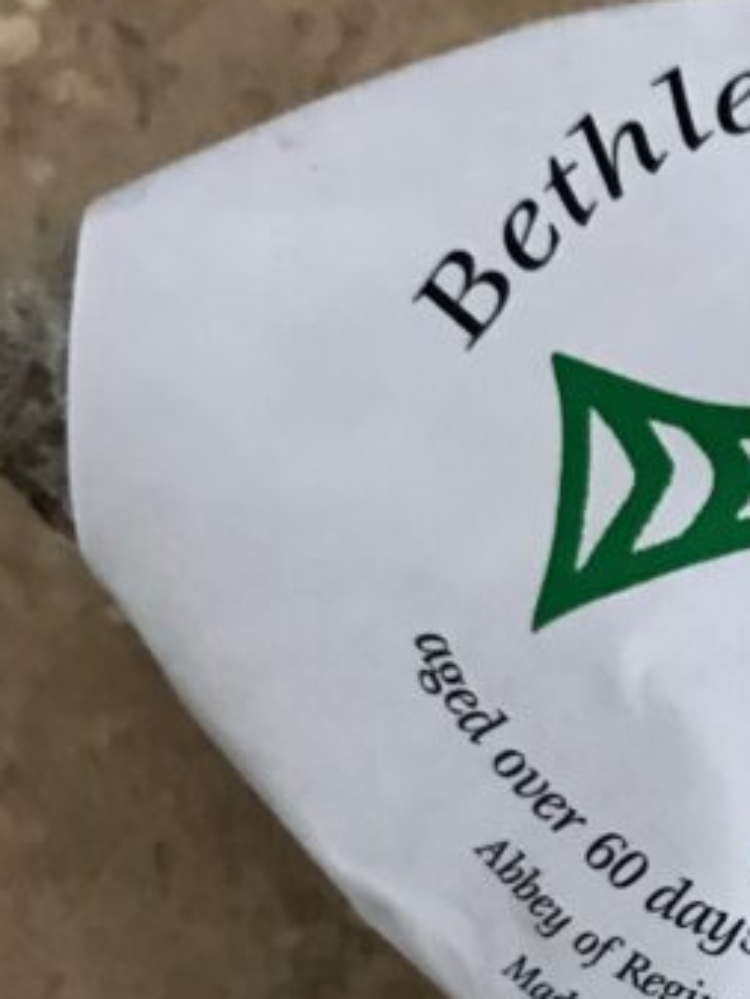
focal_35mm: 85
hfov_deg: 15.9
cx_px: 1124
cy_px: 771
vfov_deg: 22.8
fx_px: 2454
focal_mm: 3.99
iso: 64
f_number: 1.8
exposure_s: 1/15
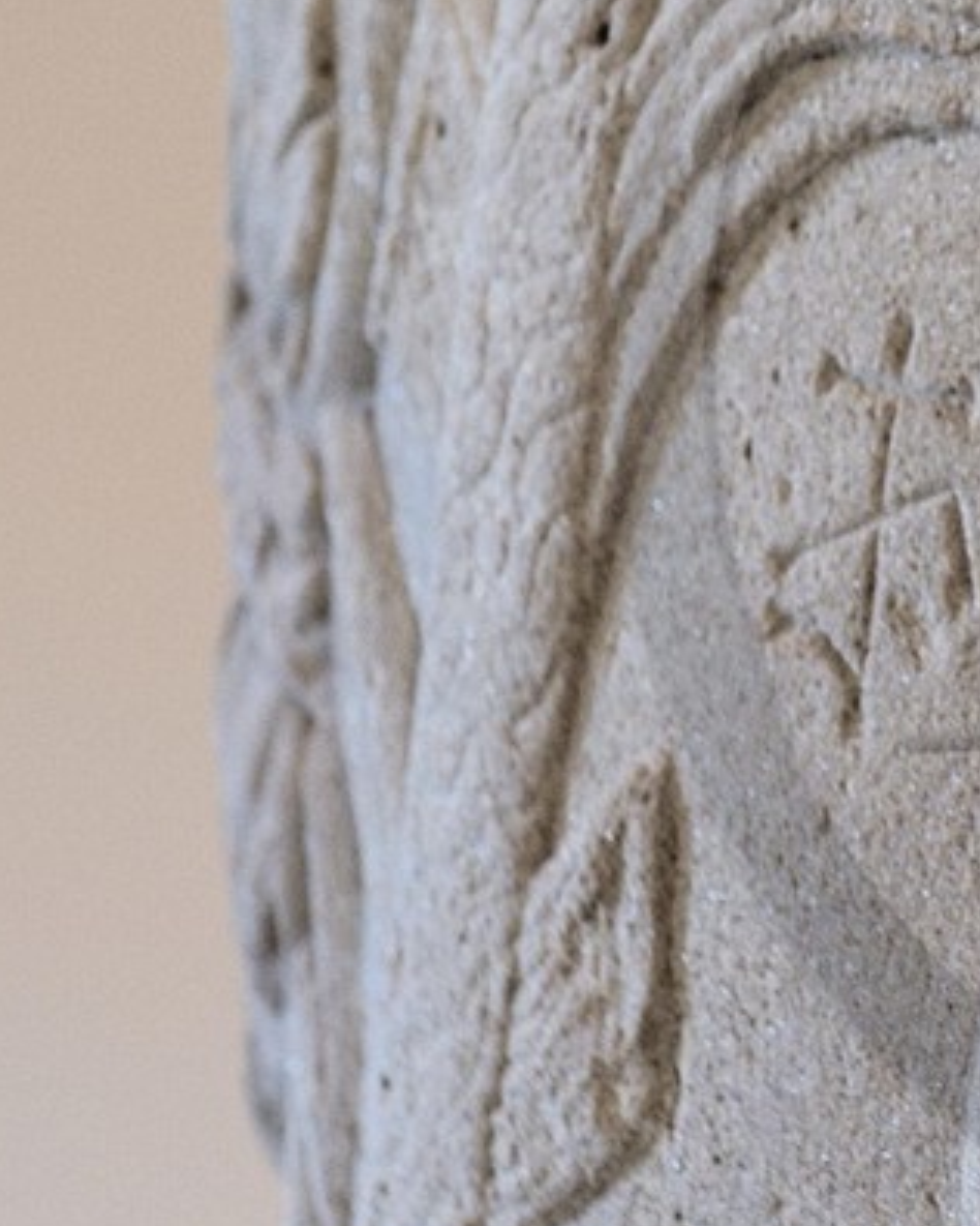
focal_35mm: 266
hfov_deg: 5.7
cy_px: 372
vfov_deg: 7.3
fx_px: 9644
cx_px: 1558
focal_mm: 70
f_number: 4.5
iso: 3200
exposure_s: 1/60
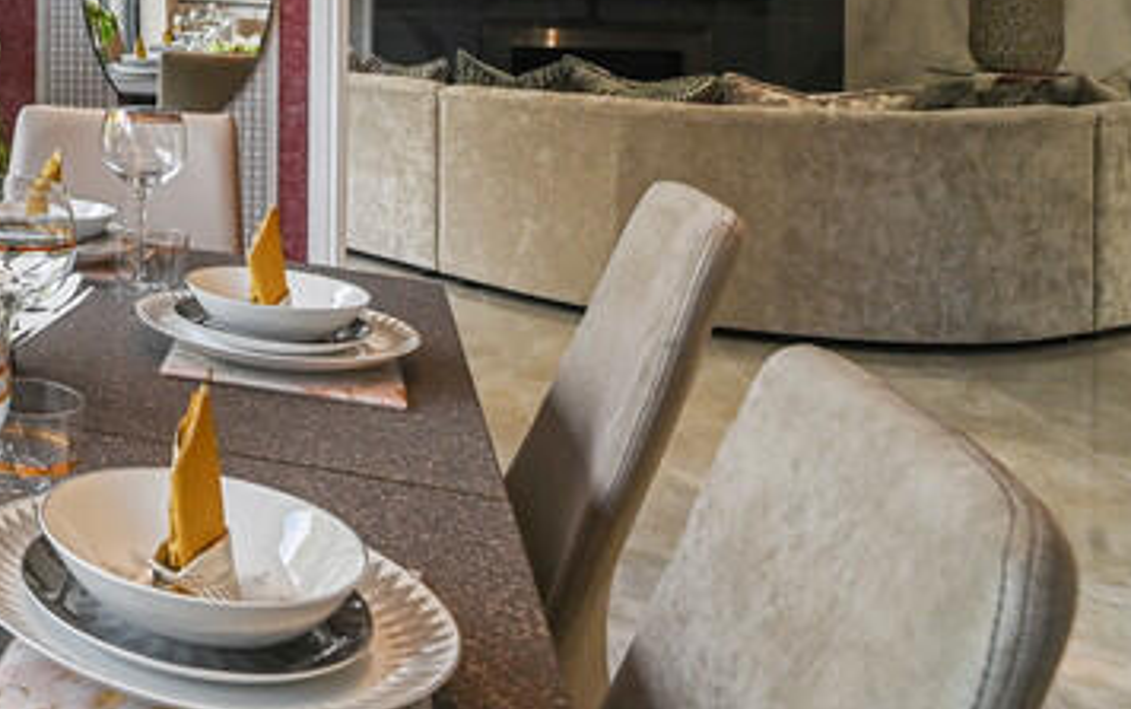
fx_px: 1265
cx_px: -280
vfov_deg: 29.1
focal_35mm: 41
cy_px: -11
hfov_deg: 35.7
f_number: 11
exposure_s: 1/40
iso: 400
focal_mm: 14
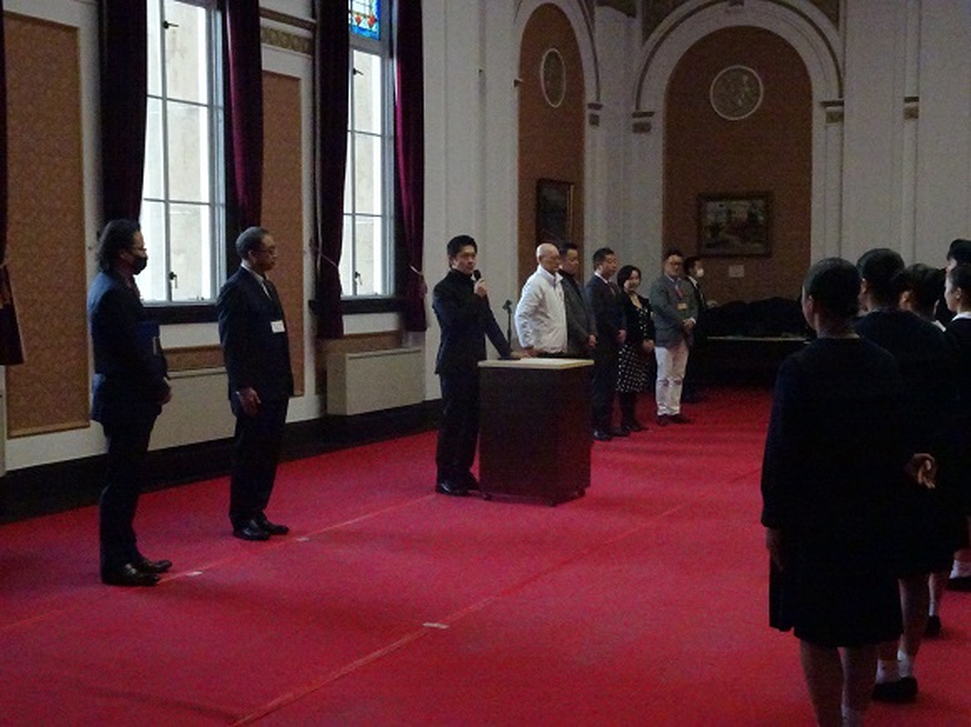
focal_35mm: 44
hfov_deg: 43.0
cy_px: 364
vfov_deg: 32.9
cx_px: 486
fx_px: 1234
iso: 3200
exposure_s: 1/200
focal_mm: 7.58
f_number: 4.5
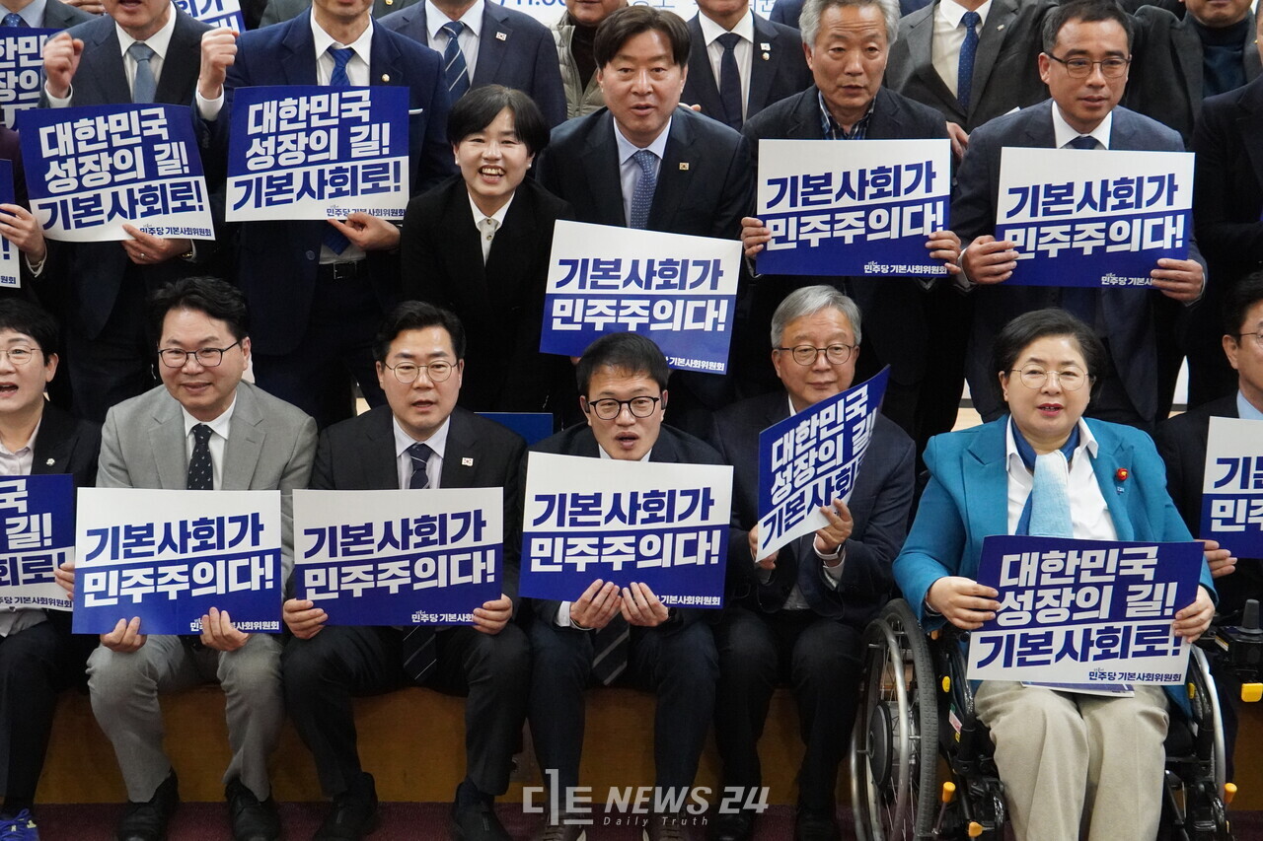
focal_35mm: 60
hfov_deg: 33.4
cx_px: 632
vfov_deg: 22.6
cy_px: 420
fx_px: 2105
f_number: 5.6
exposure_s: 1/160
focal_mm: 40
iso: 6400
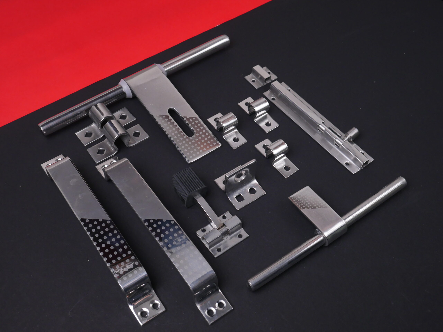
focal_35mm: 42
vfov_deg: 34.4
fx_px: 538
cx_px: 222
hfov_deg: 44.8
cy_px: 166
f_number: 7.1
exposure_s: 1/30
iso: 800
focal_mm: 21
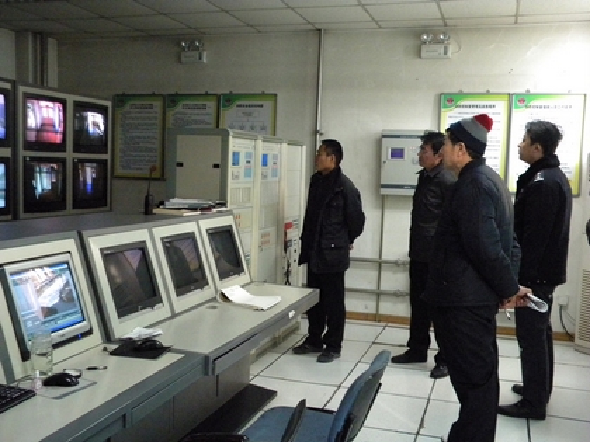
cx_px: 295
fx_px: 614
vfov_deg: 39.7
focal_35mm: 36
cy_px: 221
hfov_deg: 51.4
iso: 800
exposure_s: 1/53.1
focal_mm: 6.4
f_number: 3.7
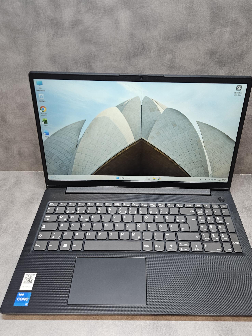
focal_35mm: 30
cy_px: 148
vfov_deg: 59.8
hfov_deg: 46.7
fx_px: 291
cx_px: 142
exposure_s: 1/100
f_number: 1.8
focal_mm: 5.4
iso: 160
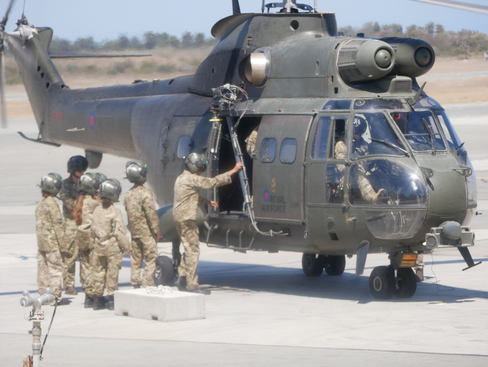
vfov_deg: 6.8
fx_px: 3074
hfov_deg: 9.1
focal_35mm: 218
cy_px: 184
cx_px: 244
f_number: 5.6
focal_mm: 109
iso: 200
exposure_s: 1/640
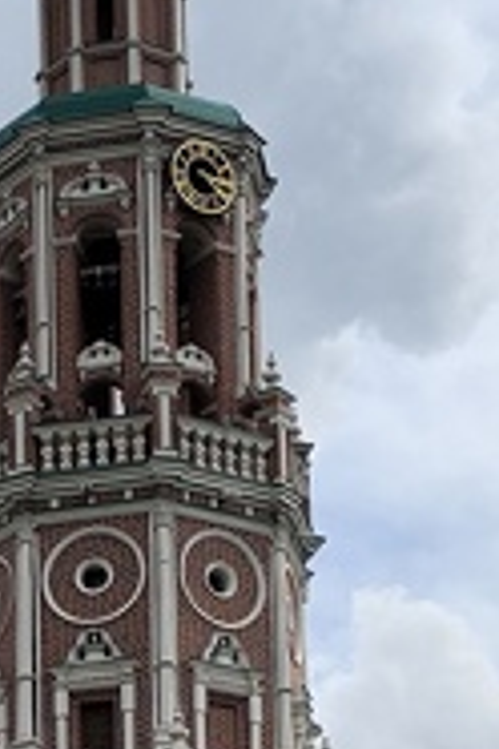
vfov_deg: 10.3
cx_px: -372
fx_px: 4033
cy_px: 1091
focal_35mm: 194
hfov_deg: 6.9
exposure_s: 1/1139
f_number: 1.65
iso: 50
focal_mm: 6.19
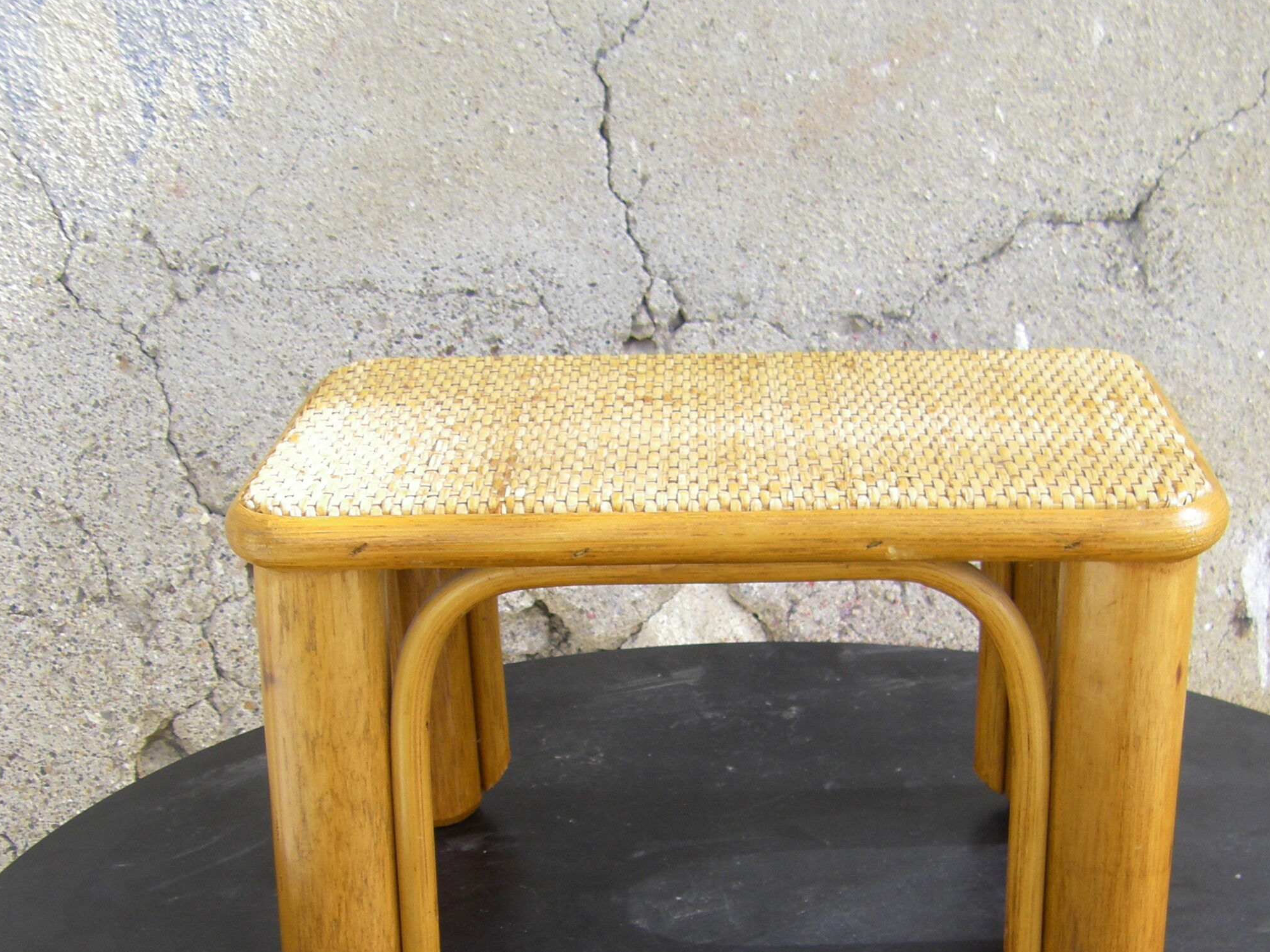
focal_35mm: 62
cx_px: 739
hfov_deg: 31.1
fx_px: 2274
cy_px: 713
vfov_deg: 23.4
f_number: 3.5
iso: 64
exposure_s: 1/160
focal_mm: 6.3
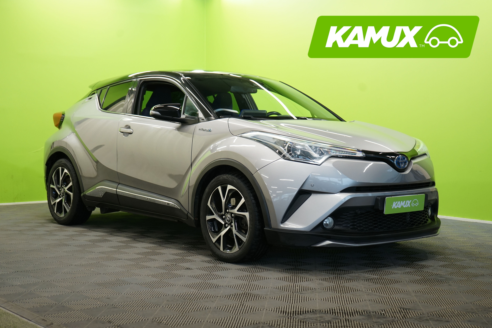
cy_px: 164
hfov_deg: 37.5
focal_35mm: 53
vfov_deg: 25.5
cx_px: 246
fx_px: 724
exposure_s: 1/30
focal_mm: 53
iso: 500
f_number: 5
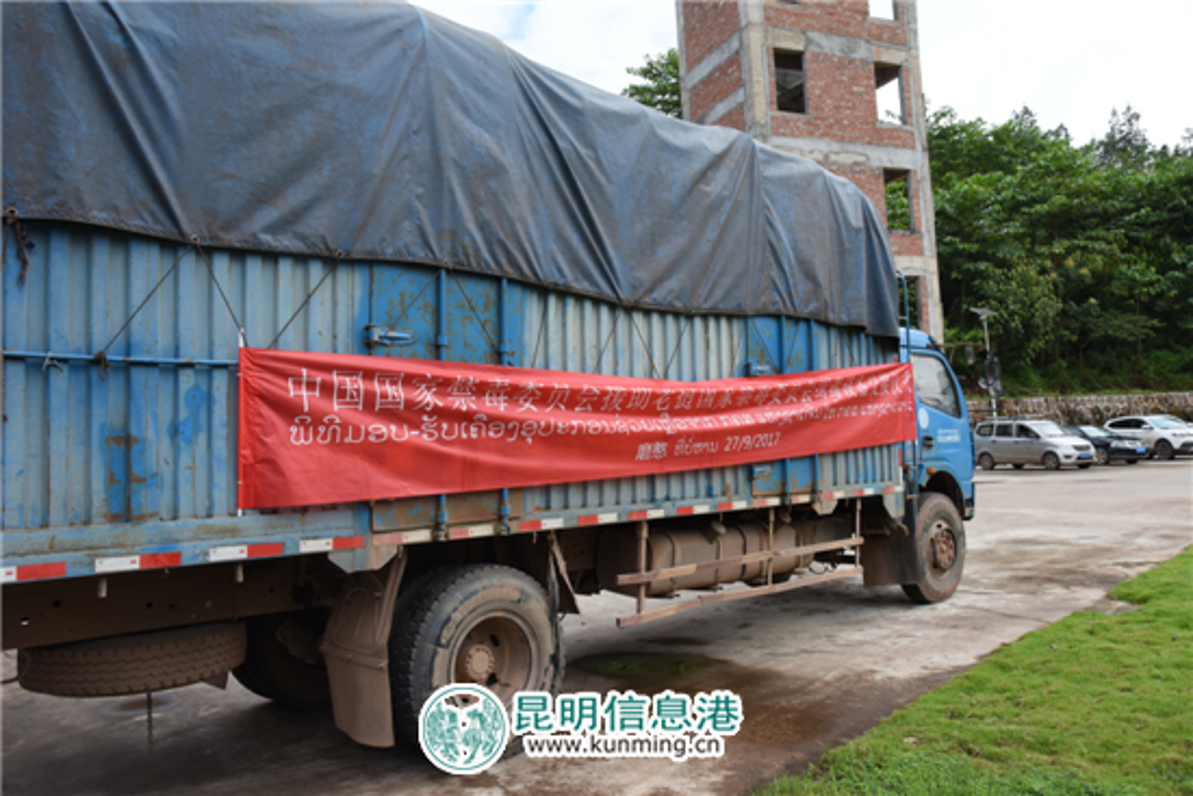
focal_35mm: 28
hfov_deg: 65.5
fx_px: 928
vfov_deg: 46.4
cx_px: 596
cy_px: 398
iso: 800
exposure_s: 1/400
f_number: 10
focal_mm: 28
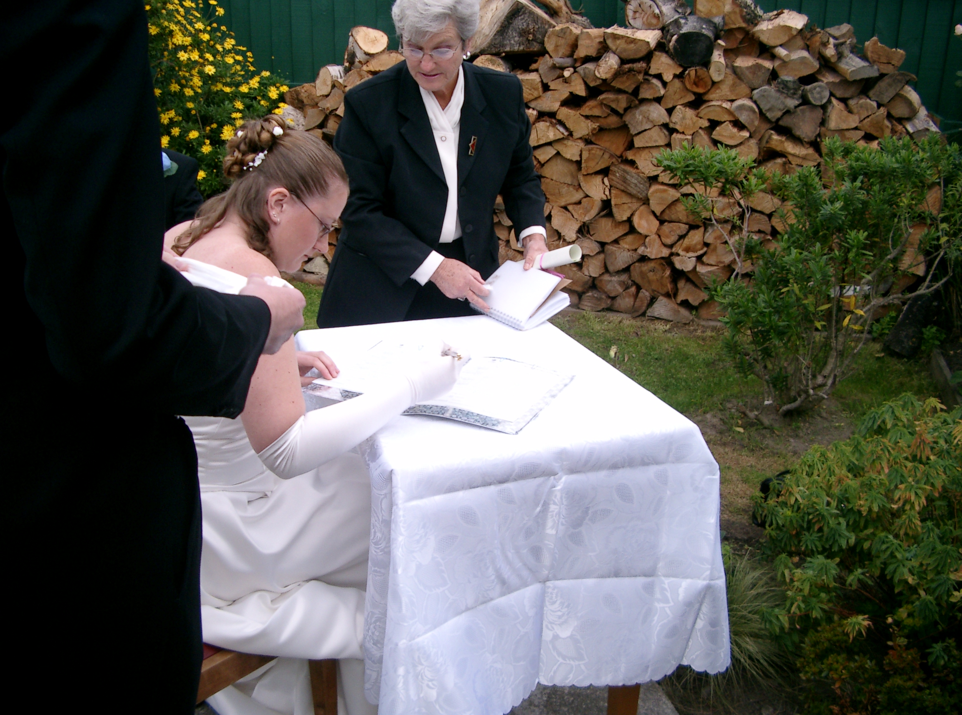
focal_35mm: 37
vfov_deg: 38.5
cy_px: 358
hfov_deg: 50.3
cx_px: 481
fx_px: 1025
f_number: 2.6
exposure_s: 1/500
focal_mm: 7.6
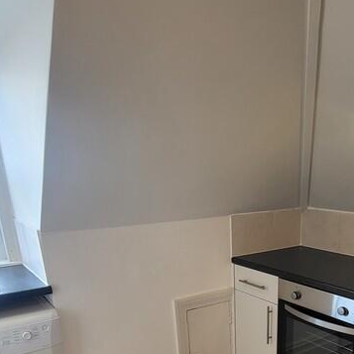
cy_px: 324
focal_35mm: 33
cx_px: 251
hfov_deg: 48.4
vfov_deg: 44.8
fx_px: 382
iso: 40
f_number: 2.2
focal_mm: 1.74
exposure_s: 1/50
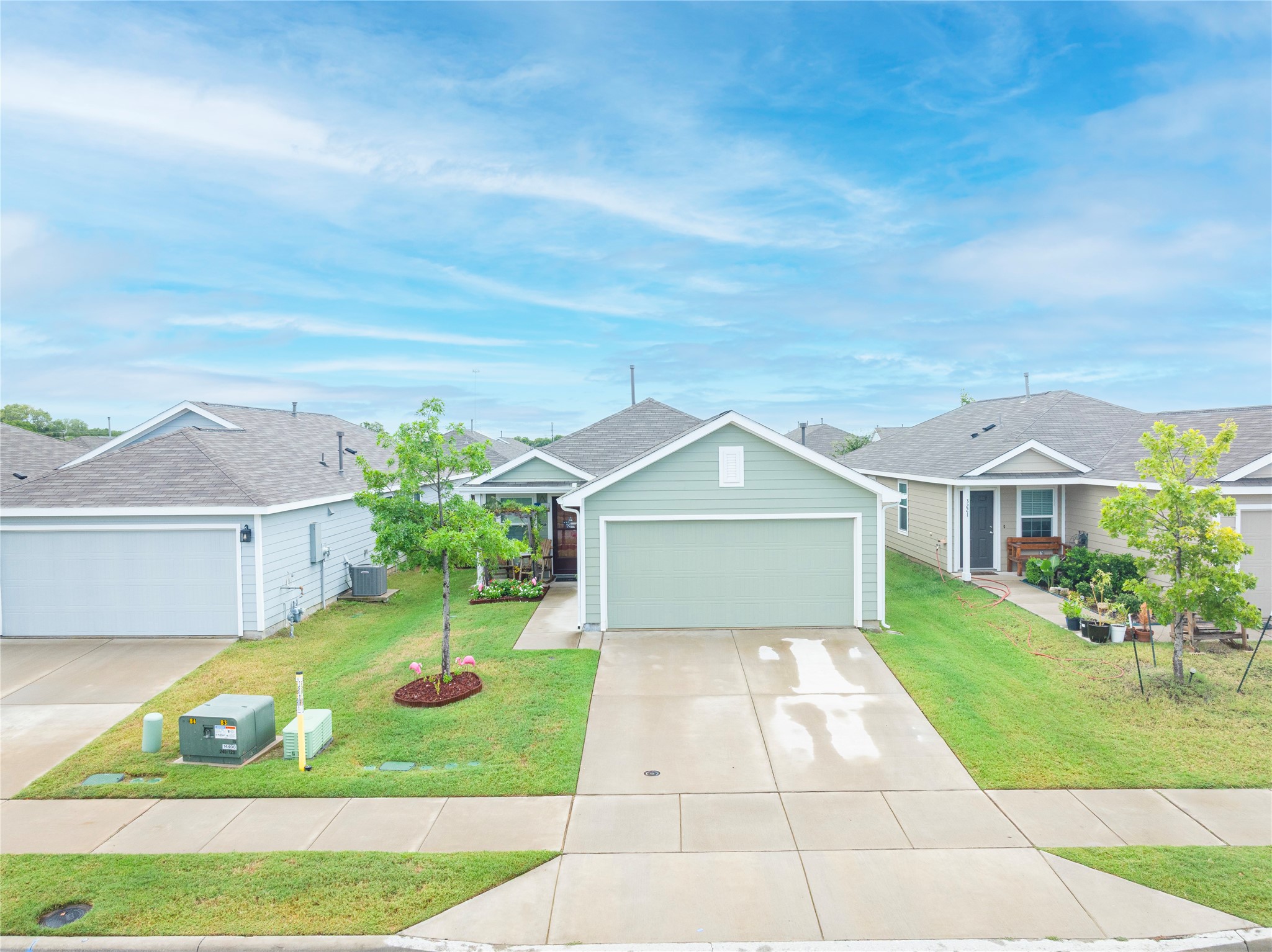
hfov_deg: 71.6
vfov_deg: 56.8
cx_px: 636
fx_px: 881
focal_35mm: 24
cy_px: 476
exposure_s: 1/160
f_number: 7.1
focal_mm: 12.29
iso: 100
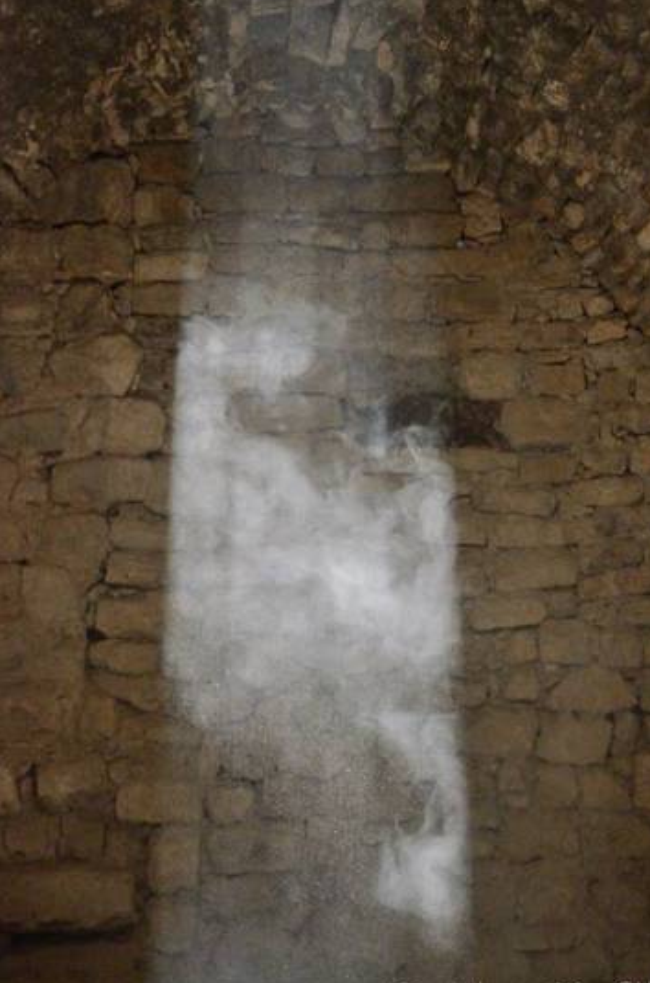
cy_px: 401
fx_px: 1497
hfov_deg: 24.4
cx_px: 392
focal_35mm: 55
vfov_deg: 36.2
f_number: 4
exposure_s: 1/500
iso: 6400
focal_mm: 28
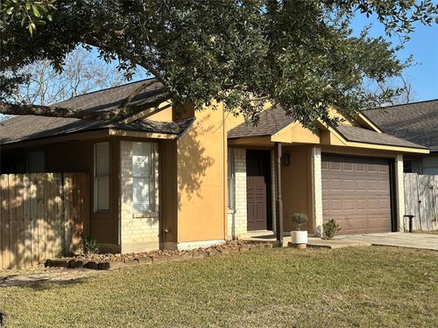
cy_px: 164
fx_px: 607
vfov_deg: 30.3
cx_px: 219
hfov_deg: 39.7
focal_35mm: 48
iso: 64
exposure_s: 1/3731
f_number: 1.78
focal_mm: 6.86
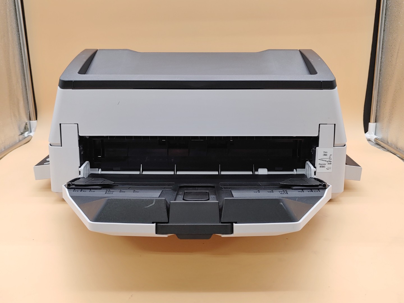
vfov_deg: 42.9
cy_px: 152
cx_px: 202
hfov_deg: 55.4
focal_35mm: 33
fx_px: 385
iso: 50
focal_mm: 4.36
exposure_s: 1/60
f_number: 1.8
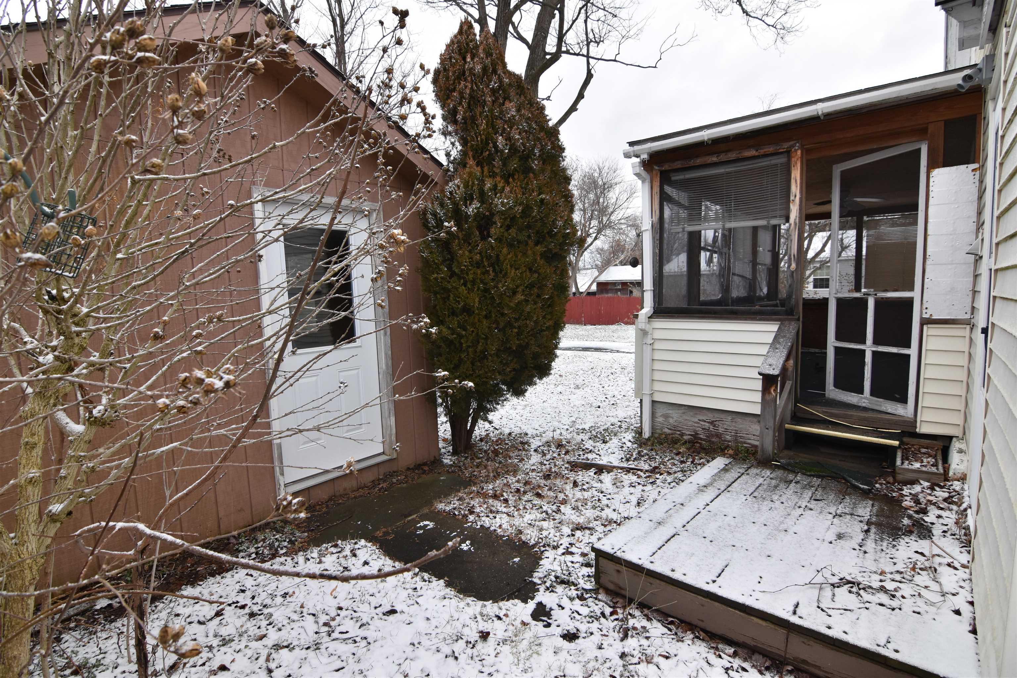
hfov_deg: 95.0
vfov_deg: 72.1
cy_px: 339
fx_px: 466
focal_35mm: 16
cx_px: 508
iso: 400
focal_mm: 11
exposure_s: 1/160
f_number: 6.3
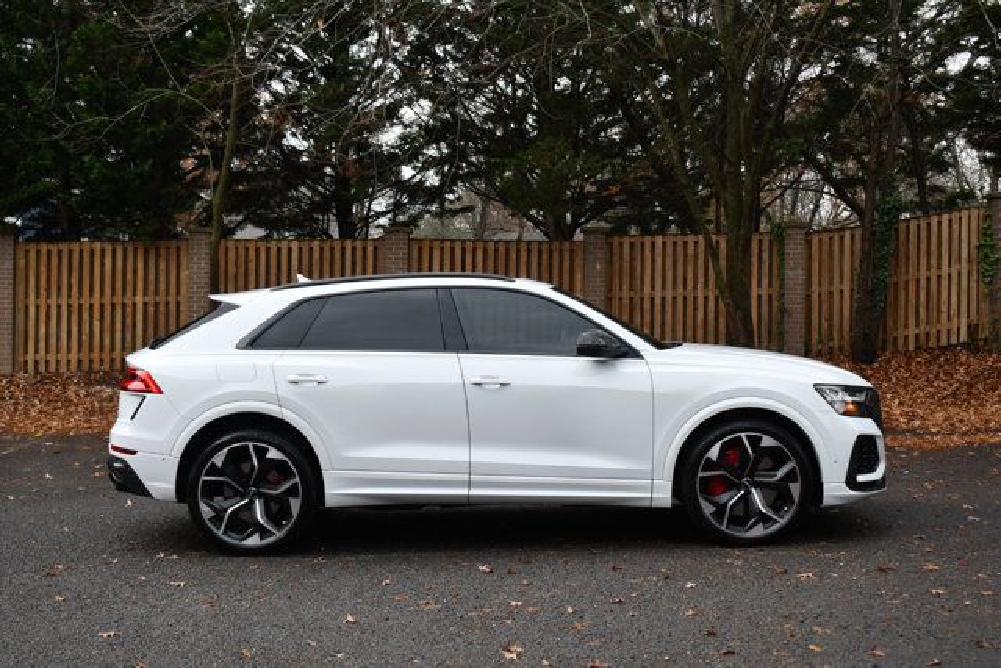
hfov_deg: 38.9
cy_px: 334
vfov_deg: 26.5
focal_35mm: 51
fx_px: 1418
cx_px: 500
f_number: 5.6
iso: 360
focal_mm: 34
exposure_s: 1/250
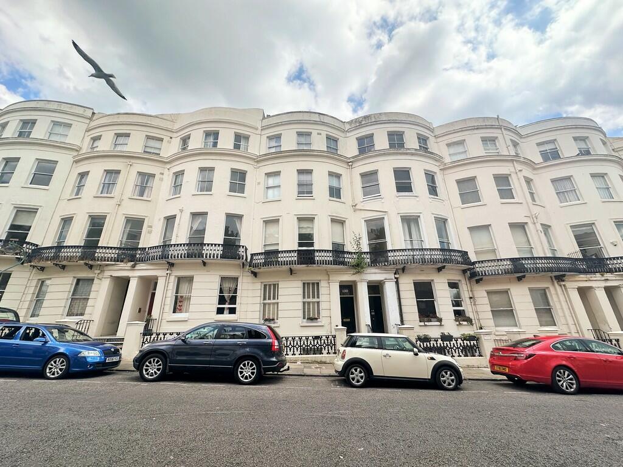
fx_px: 252
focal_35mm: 14
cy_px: 234
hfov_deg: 102.1
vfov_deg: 85.7
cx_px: 312
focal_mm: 2.22
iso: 40
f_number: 2.2
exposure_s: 1/1159
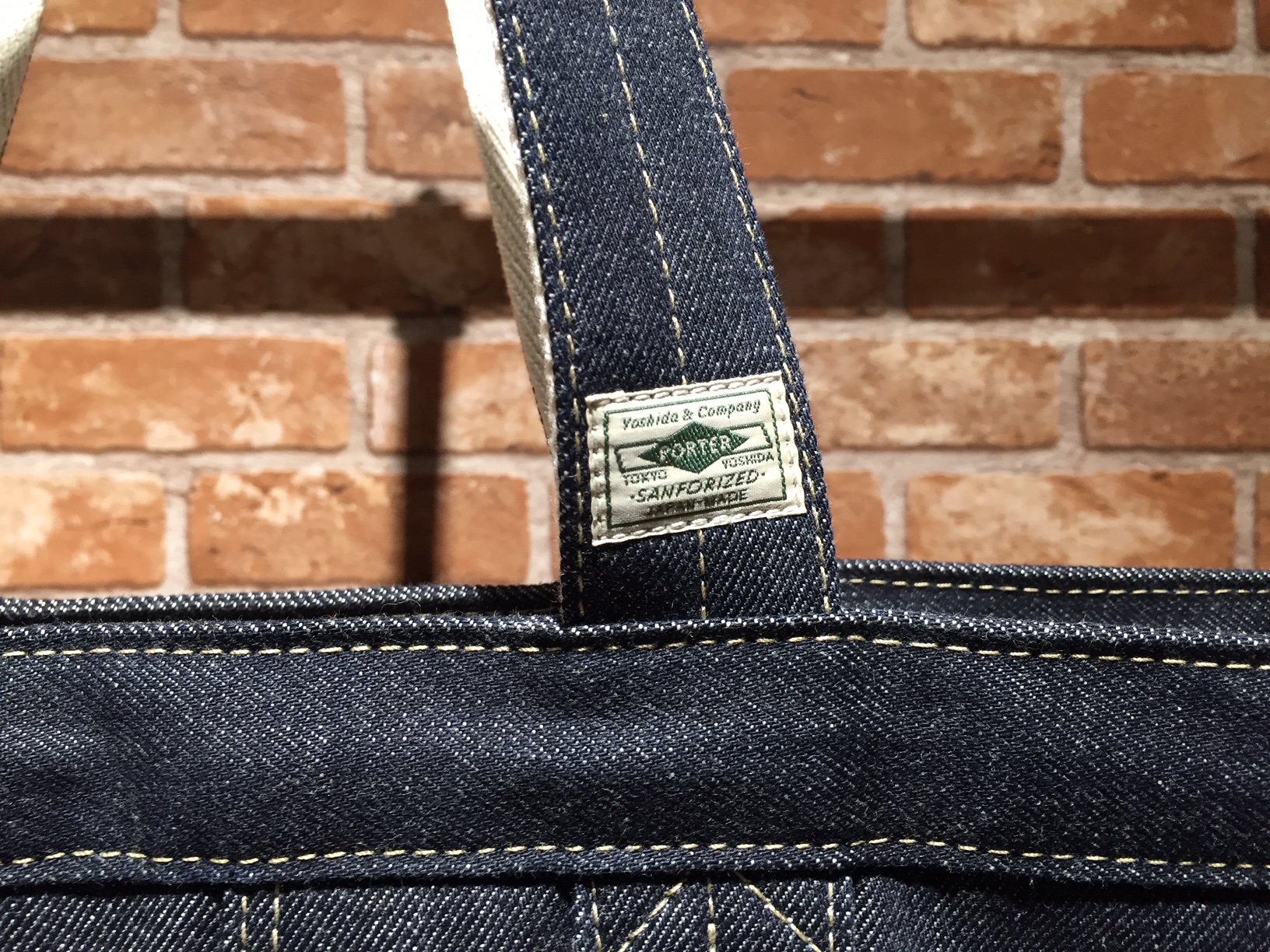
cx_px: 635
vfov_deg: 48.2
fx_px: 1064
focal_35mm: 29
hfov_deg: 61.7
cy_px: 476
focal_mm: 4.15
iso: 80
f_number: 2.2
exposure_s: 1/30
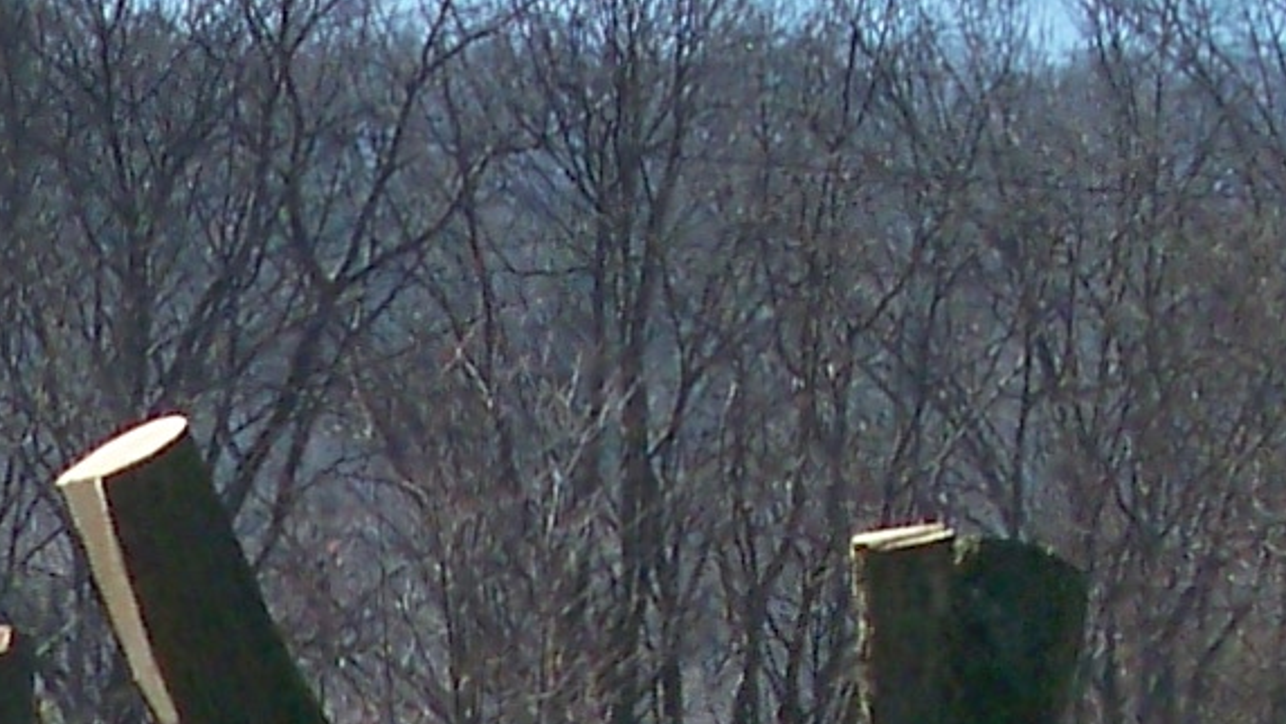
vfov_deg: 5.0
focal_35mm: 243
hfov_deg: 8.8
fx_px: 8288
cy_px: -382
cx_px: 1216
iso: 80
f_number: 8.7
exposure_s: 1/125
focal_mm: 6.3
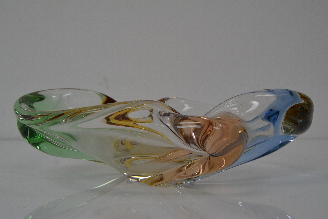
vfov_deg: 34.3
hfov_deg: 49.5
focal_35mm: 39
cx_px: 164
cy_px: 110
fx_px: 356
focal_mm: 26
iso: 1600
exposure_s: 1/400
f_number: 10
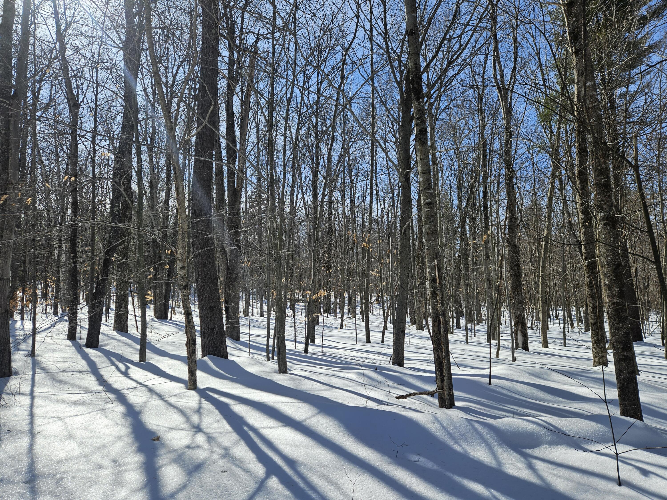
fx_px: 443
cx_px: 334
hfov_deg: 73.9
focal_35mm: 23
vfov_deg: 58.9
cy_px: 250
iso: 25
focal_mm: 5.4
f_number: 1.8
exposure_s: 1/1889
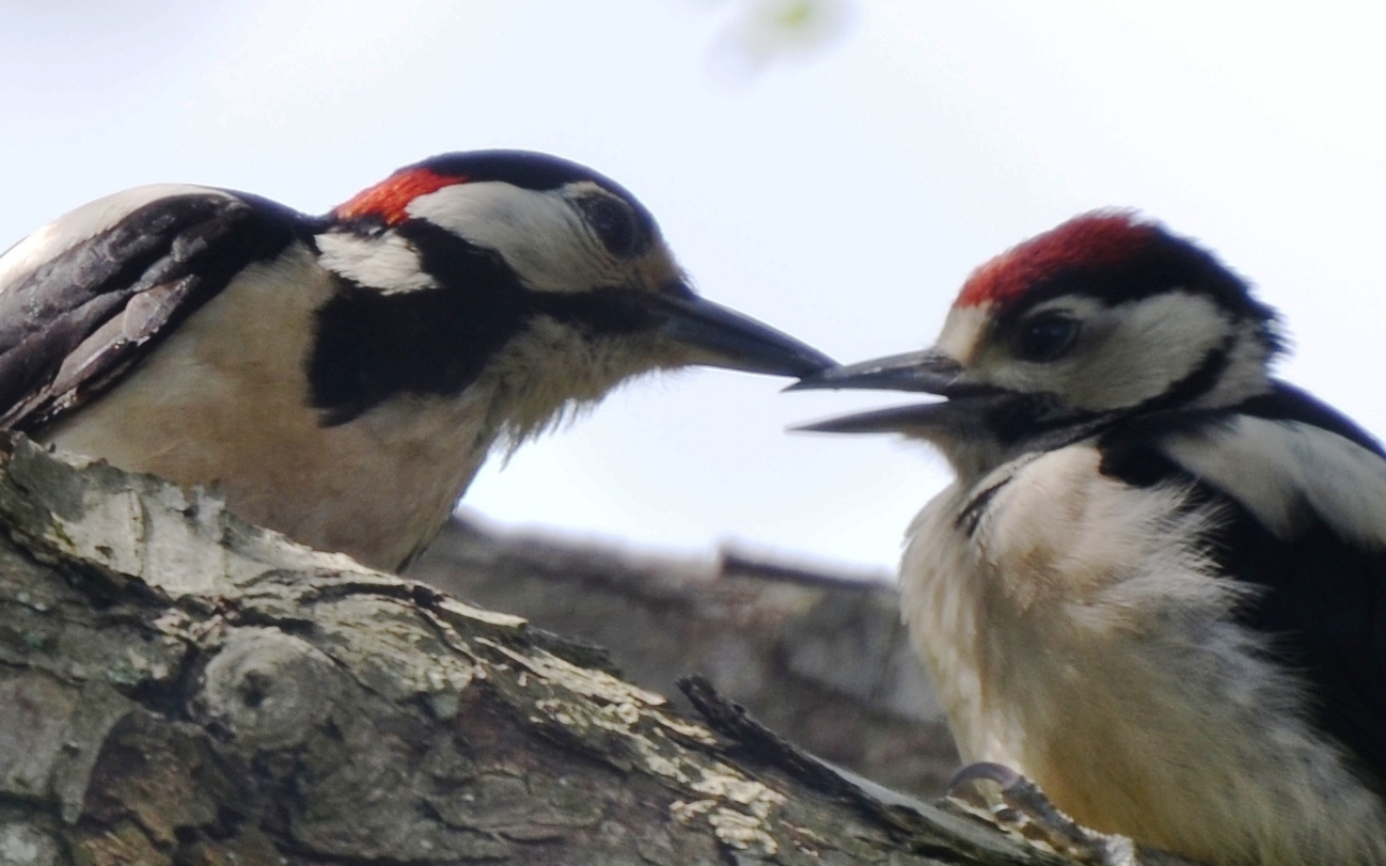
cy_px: 405
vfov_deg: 2.9
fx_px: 17374
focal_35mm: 460
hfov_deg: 4.6
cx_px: 694
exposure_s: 1/200
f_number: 5.6
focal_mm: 300
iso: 100
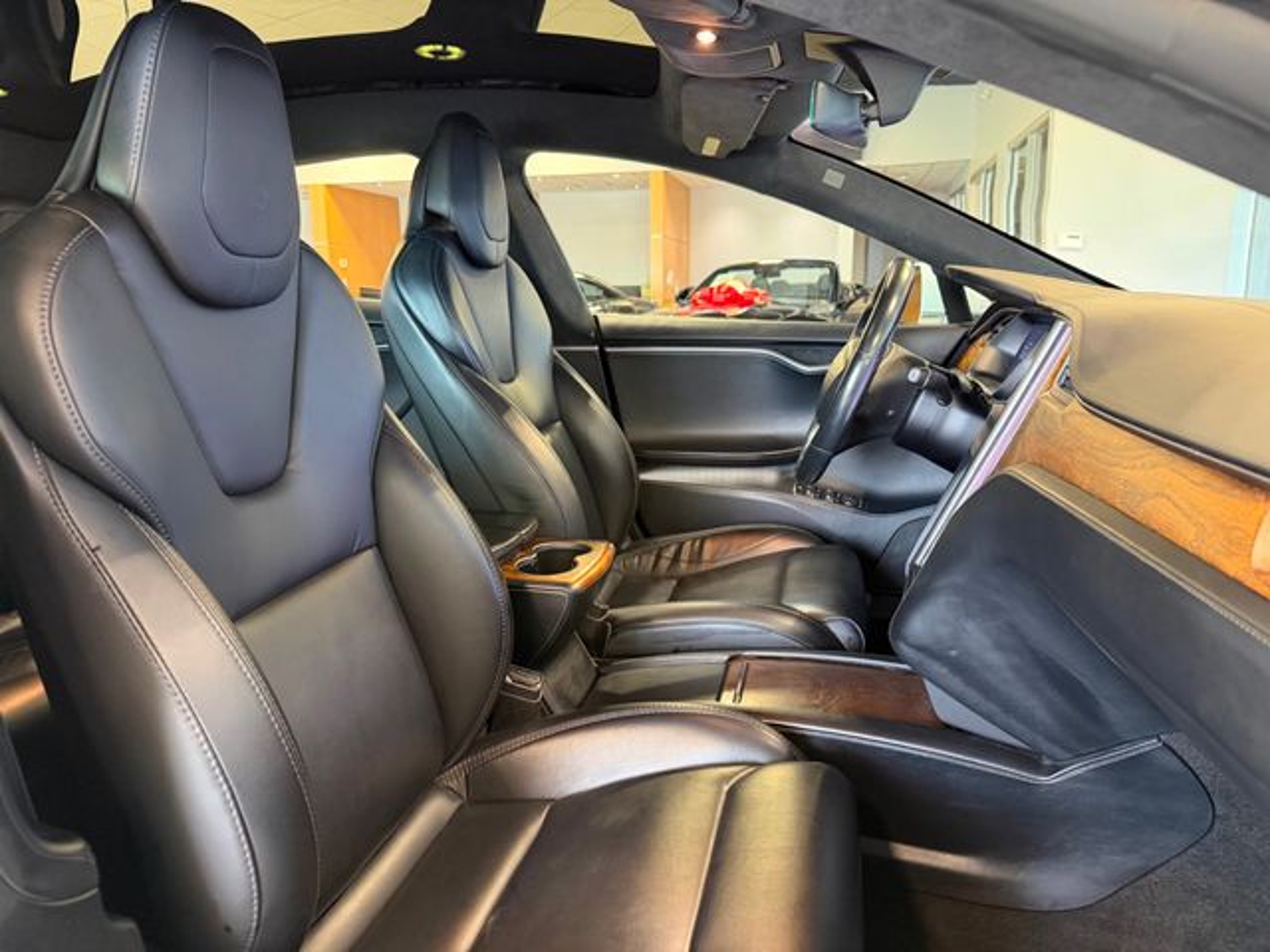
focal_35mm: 24
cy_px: 476
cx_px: 635
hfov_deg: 71.6
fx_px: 881
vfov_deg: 56.8
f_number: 1.78
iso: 400
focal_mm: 6.76
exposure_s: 1/60
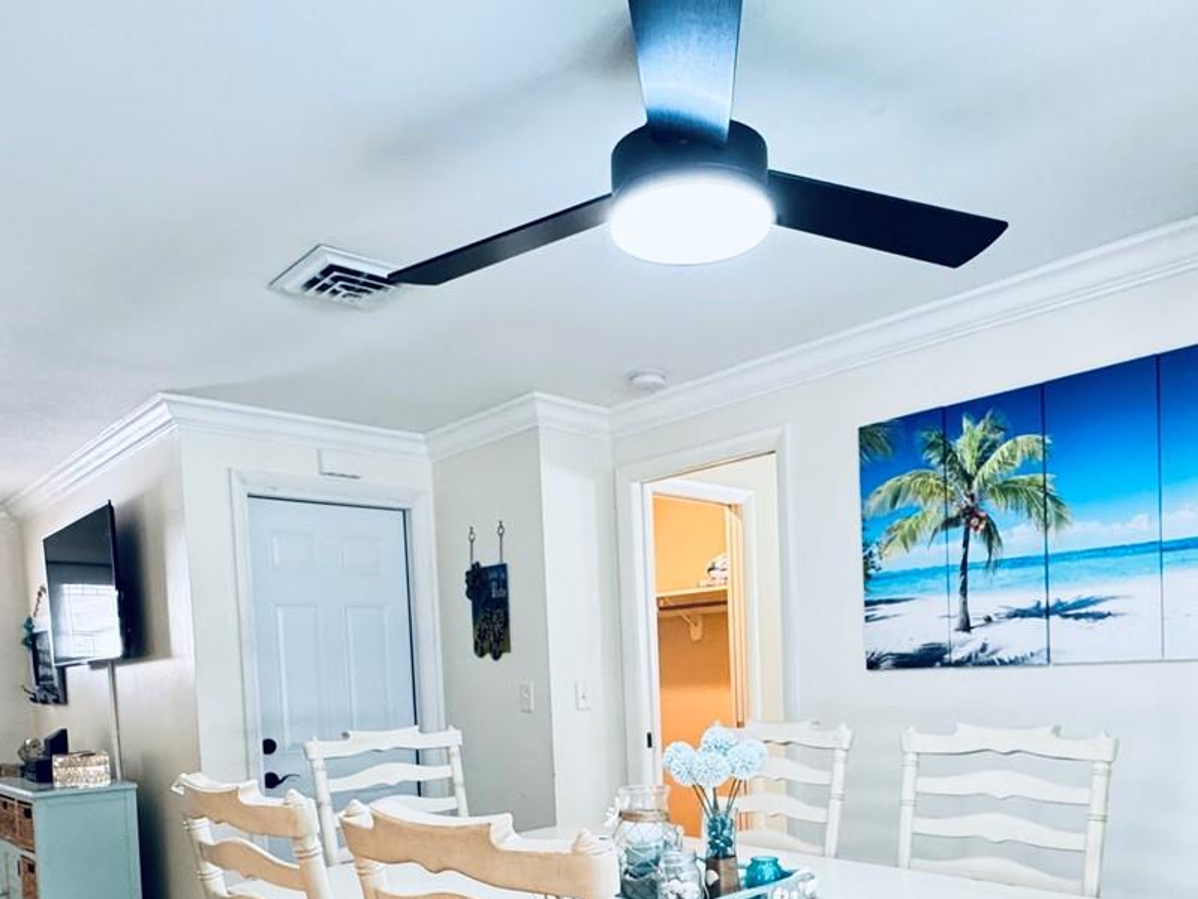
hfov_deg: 63.4
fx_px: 969
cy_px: 725
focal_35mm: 28
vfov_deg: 47.0
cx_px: 647
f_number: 2.2
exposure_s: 1/60
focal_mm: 2.22
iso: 400
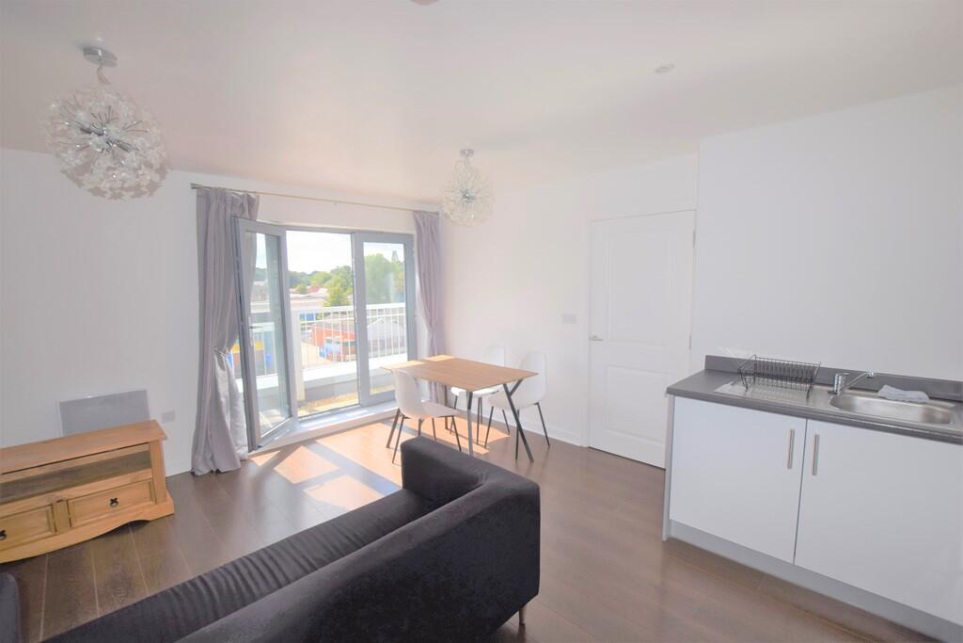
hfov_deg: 100.4
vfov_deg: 77.3
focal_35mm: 15
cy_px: 322
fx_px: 401
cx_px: 482
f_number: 7.1
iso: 100
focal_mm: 10
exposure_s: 1/200
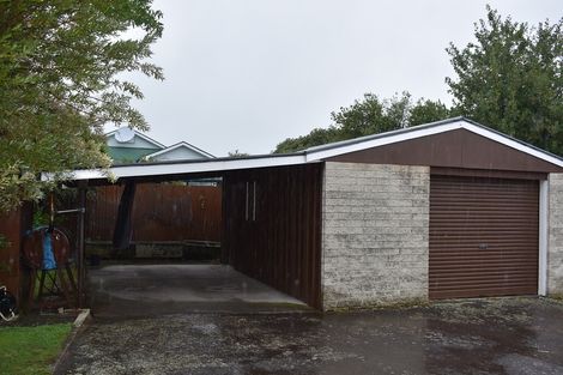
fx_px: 563
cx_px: 282
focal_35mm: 36
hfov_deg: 53.1
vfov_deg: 36.8
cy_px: 188
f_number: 5.6
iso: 140
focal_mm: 24
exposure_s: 1/125
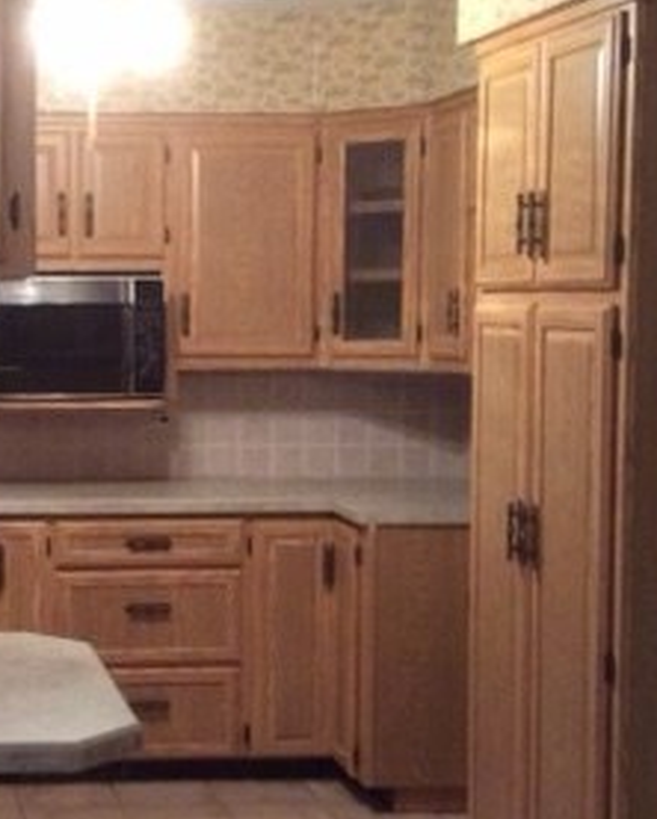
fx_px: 1748
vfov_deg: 26.4
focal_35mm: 72
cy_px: 417
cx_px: 3
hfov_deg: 20.6
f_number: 2.4
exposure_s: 1/24
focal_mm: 3.3
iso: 250
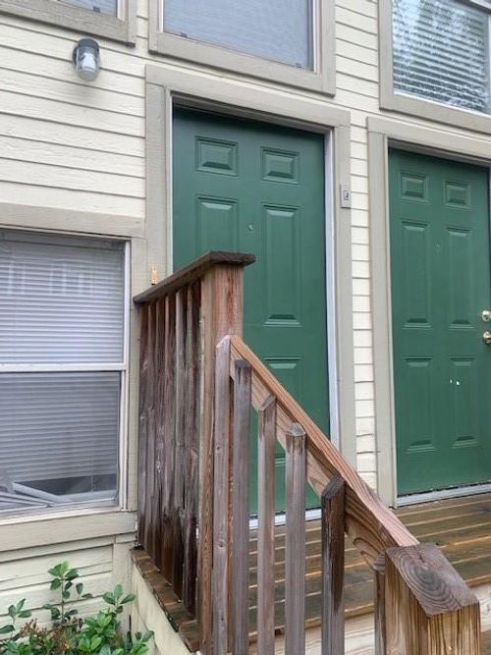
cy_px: 328
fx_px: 492
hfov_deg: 53.0
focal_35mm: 26
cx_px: 246
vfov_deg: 67.3
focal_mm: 4.25
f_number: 1.8
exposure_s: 1/125
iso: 25
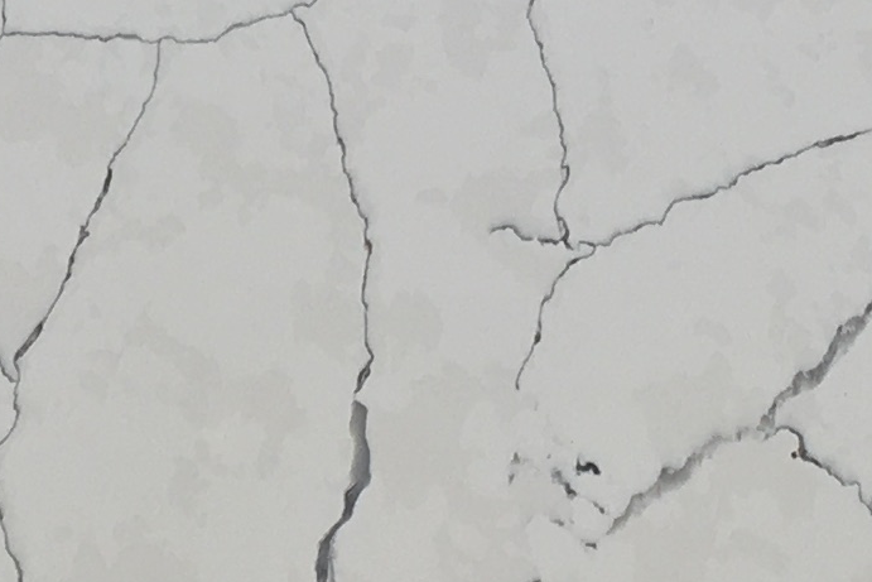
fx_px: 4264
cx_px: 187
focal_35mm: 176
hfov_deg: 11.6
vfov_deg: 7.8
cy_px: -20
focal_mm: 4.15
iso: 25
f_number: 2.2
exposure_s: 1/100
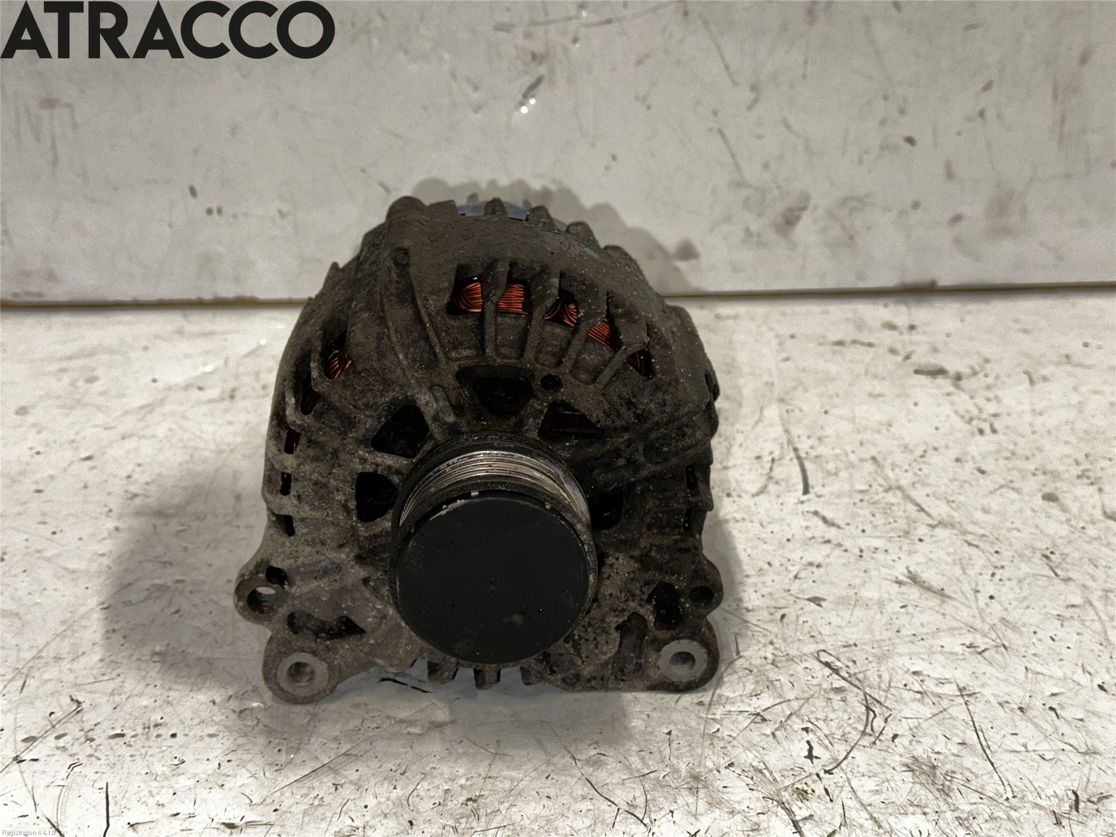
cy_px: 418
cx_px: 558
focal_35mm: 48
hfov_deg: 39.7
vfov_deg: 30.3
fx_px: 1547
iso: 64
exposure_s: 1/25
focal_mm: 6.86
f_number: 1.78
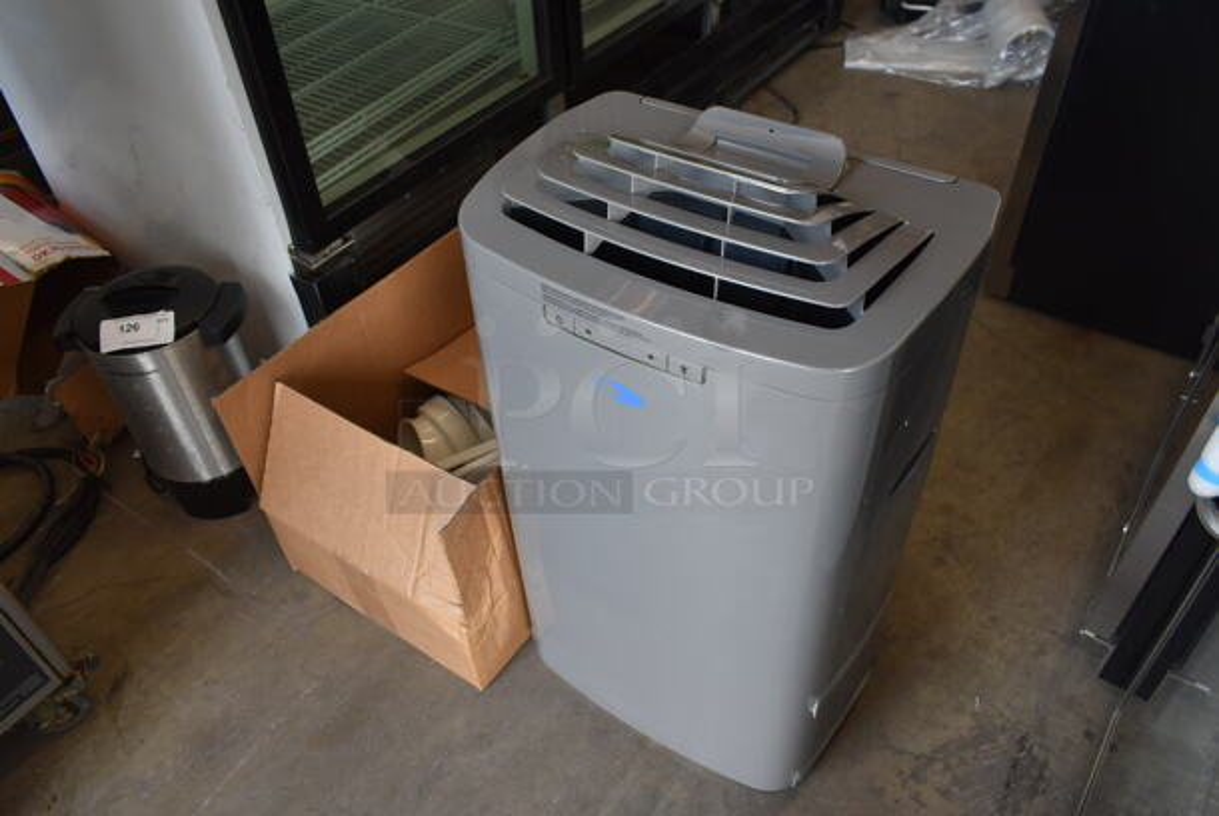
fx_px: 915
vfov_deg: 48.0
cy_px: 408
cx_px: 610
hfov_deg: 67.3
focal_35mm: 27
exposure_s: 1/60
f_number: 7.1
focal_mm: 18
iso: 400
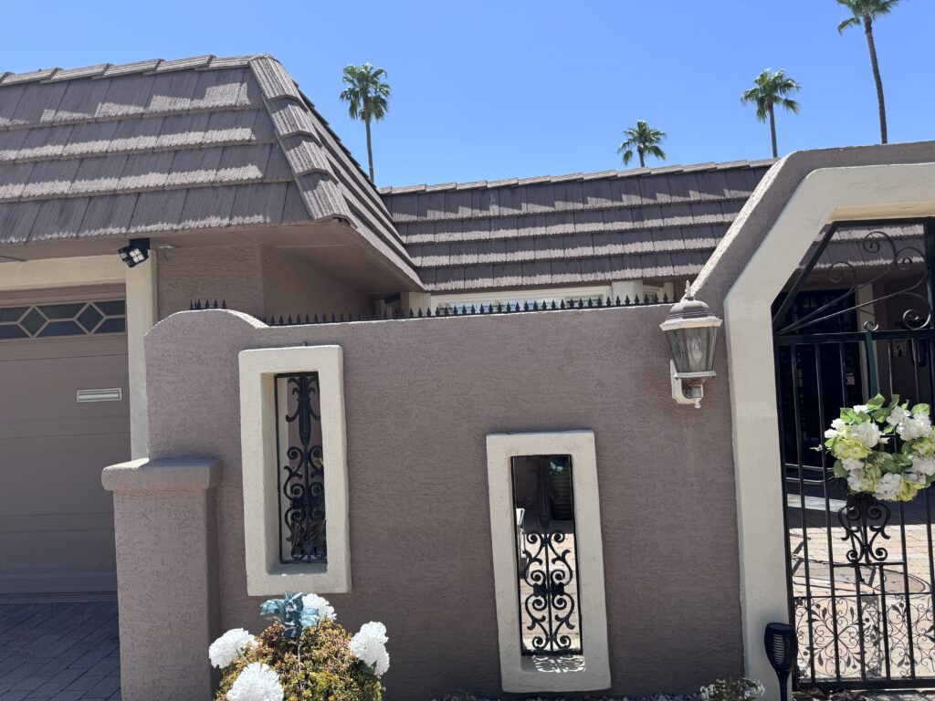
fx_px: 648
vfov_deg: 56.8
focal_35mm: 24
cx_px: 468
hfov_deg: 71.6
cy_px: 350
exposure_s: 1/2959
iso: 80
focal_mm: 6.86
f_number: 1.78
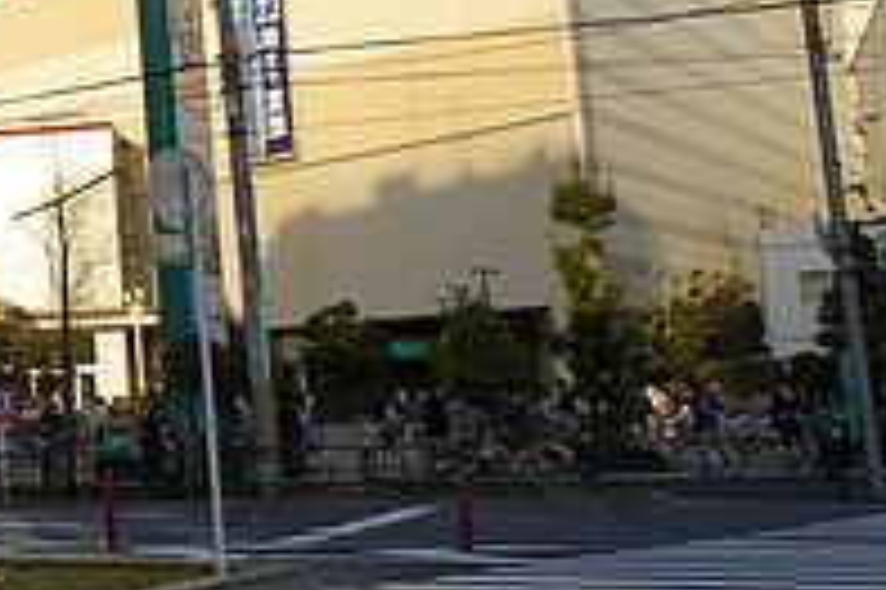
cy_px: 160
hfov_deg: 23.3
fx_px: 1795
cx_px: -373
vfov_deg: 18.5
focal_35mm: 73
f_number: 11
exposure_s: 1/160
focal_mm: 16
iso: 250
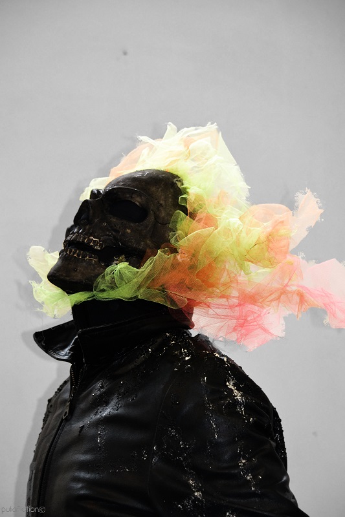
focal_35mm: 128
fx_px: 1833
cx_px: 172
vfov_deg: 16.1
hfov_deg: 10.7
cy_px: 258
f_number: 4.5
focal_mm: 85
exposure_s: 1/60
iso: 1400
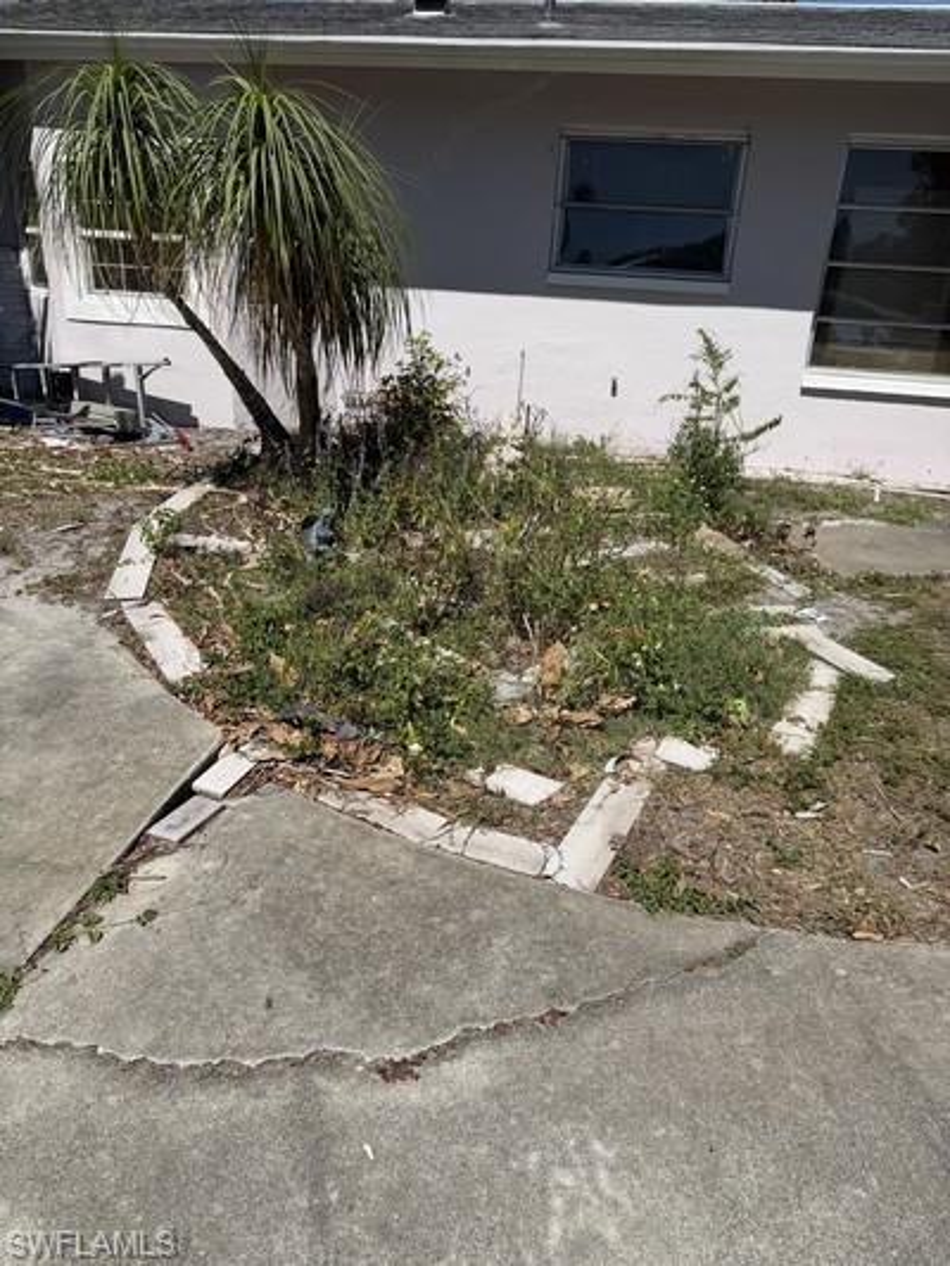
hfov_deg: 56.8
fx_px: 878
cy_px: 633
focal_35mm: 24
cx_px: 475
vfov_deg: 71.6
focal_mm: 6.76
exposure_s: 1/8130
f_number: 1.78
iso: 80
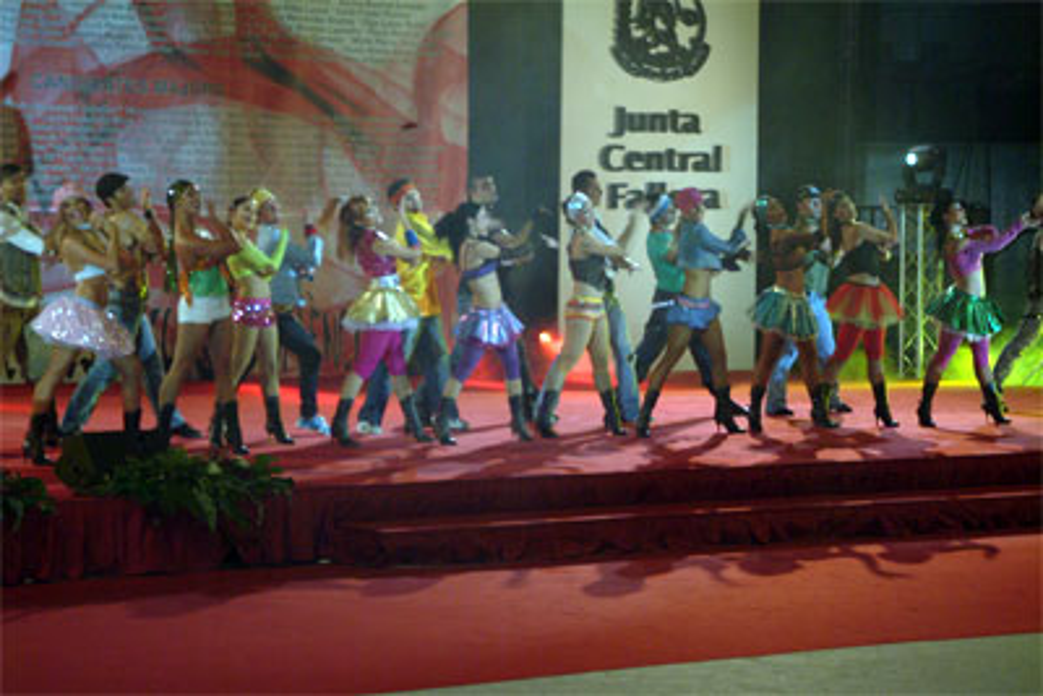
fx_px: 3043
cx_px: 522
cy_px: 348
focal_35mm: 105
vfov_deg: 13.1
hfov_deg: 19.4
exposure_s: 1/60
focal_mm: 70
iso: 800
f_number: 8
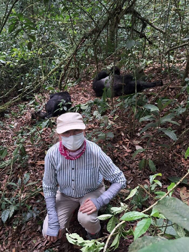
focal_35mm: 27
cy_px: 126
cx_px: 94
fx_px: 197
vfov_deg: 65.3
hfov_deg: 51.3
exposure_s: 1/50
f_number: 1.8
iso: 200
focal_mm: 4
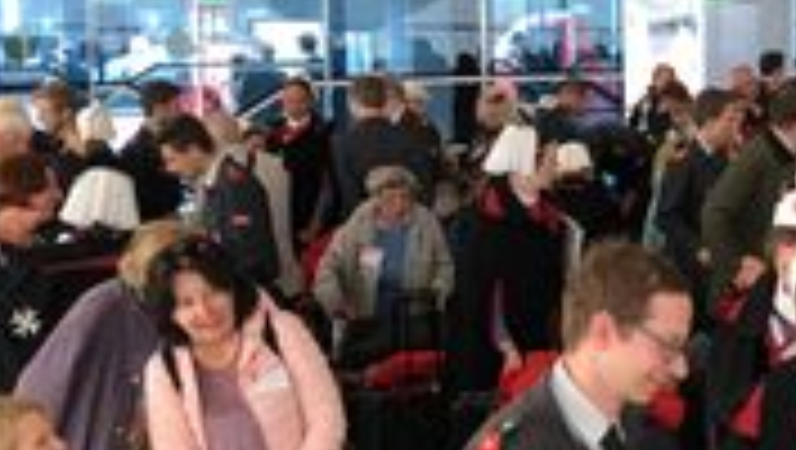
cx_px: 895
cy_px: 171
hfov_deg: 22.7
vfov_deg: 13.8
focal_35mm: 88
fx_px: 1859
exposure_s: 1/26
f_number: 1.8
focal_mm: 4
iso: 40
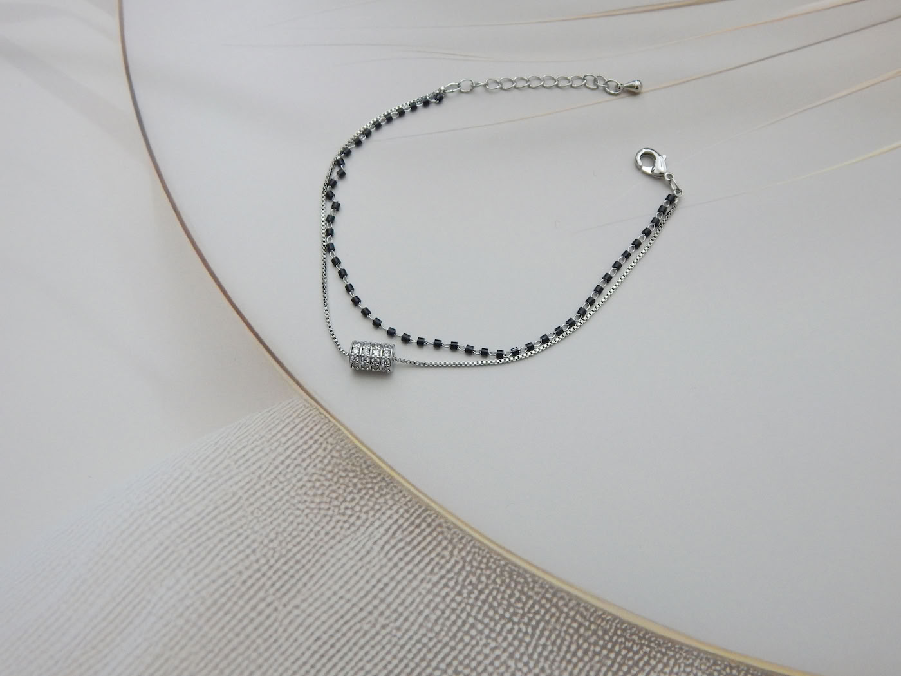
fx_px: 989
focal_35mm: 38
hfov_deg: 49.0
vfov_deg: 37.7
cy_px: 338
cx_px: 450
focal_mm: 6.8
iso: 360
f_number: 3.4
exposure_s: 1/30
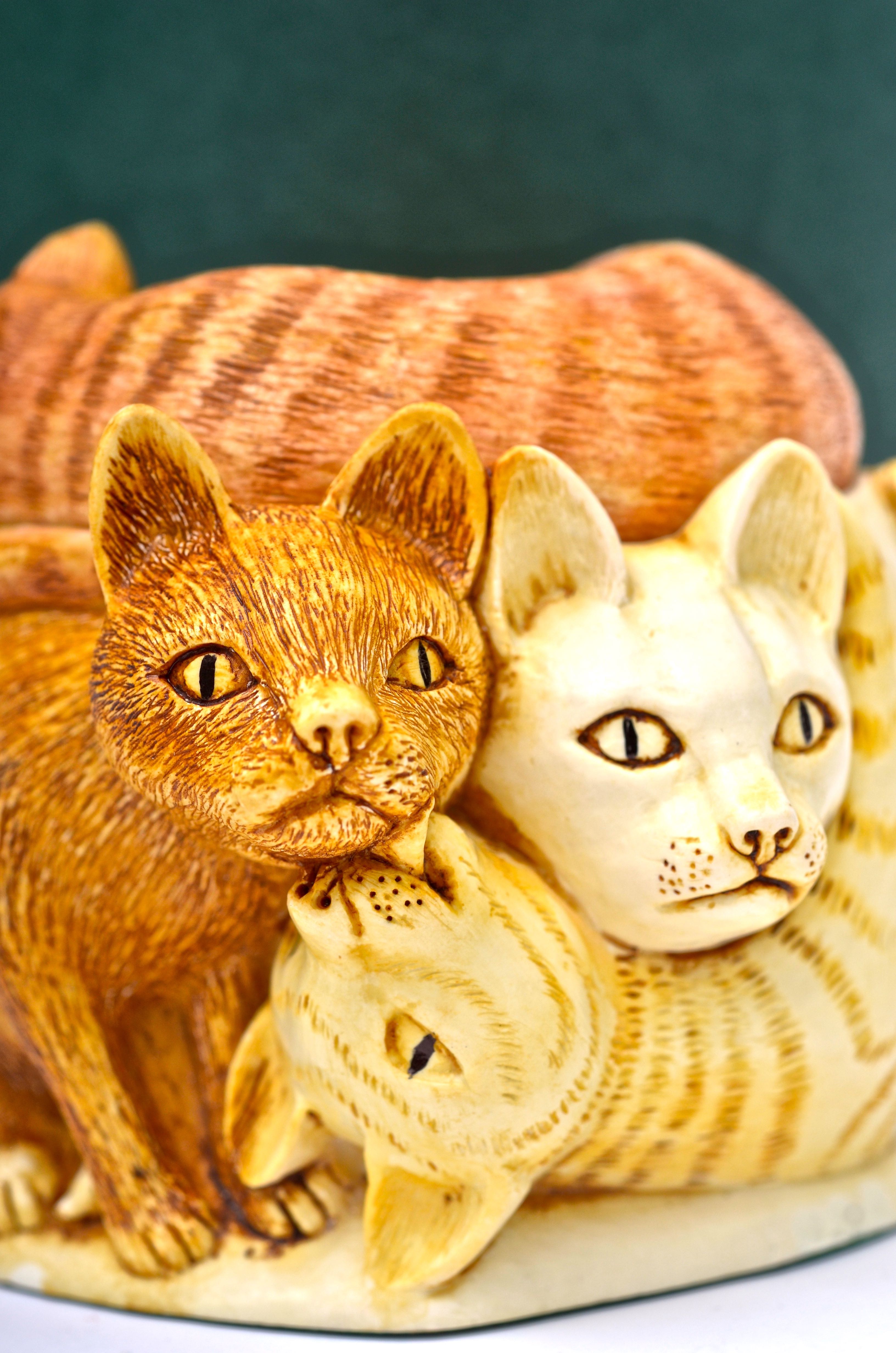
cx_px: 448
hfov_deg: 16.5
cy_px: 676
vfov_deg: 24.7
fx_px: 3094
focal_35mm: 82
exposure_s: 1/250
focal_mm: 55
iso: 160
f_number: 5.6
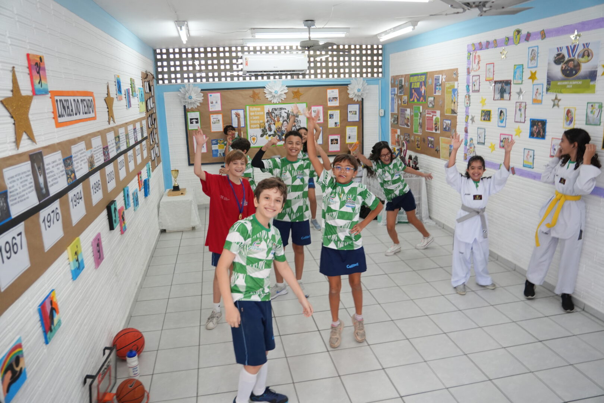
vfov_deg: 50.4
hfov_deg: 70.4
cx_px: 302
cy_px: 202
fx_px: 428
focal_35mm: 26
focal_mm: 17
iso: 500
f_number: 2.8
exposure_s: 1/125
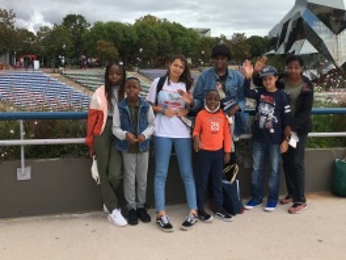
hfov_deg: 47.5
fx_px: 390
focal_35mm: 39
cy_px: 89
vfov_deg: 36.5
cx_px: 212
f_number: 2.2
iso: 25
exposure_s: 1/2024
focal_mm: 4.15
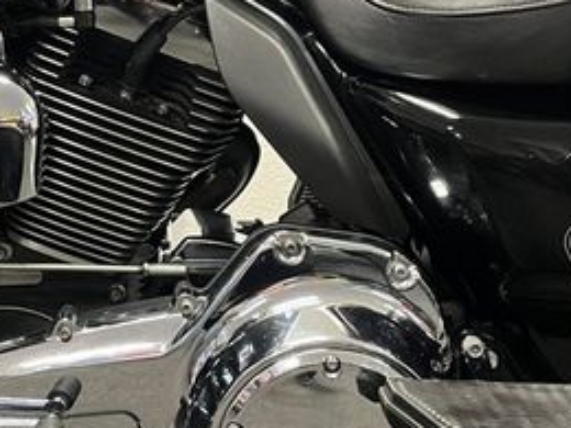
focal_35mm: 64
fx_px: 1056
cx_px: 178
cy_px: 127
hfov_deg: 30.0
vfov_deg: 22.8
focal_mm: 5.1
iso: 500
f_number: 1.6
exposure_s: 1/50
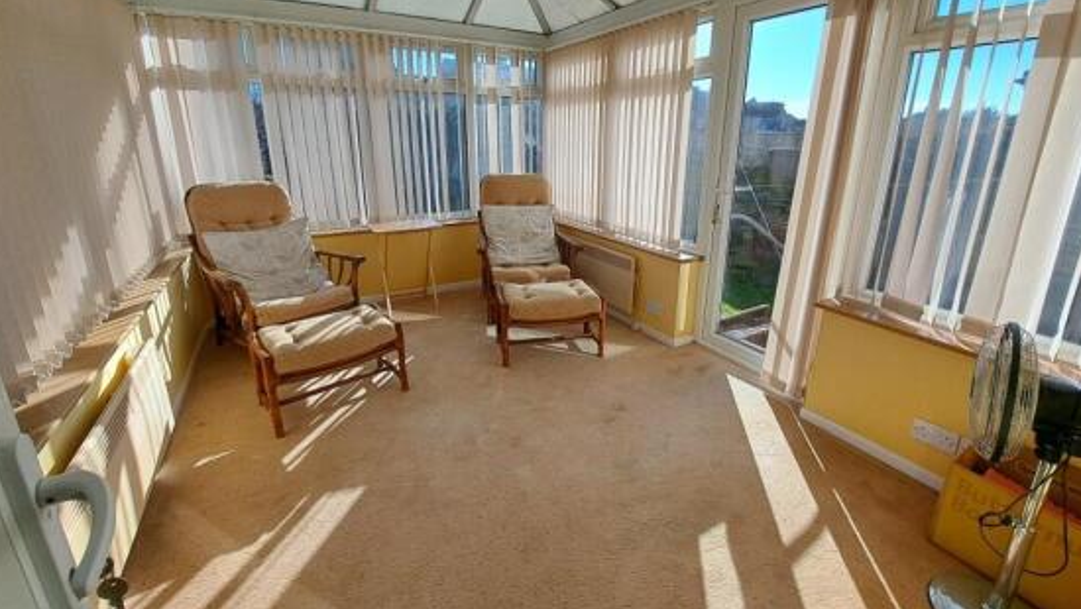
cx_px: 559
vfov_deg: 70.2
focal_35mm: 15
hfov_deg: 102.9
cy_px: 256
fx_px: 430
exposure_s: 1/870
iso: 50
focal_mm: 1.74
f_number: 2.2
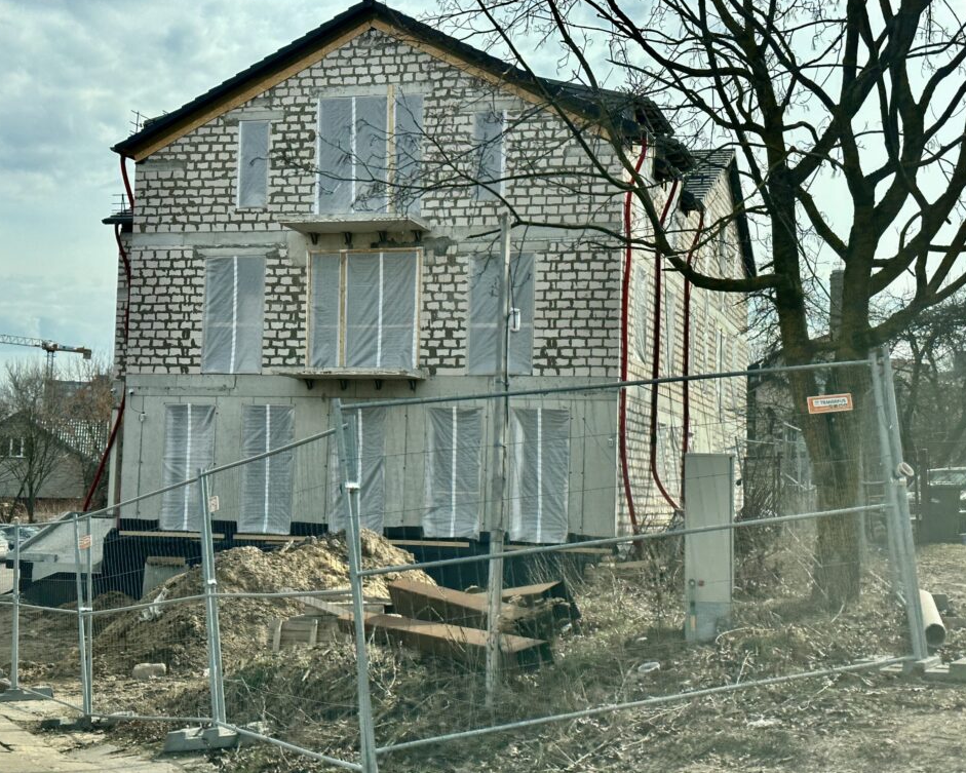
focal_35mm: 51
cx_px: 486
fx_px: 1458
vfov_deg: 29.7
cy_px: 381
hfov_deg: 36.7
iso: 64
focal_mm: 6.86
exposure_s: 1/2890
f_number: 1.78
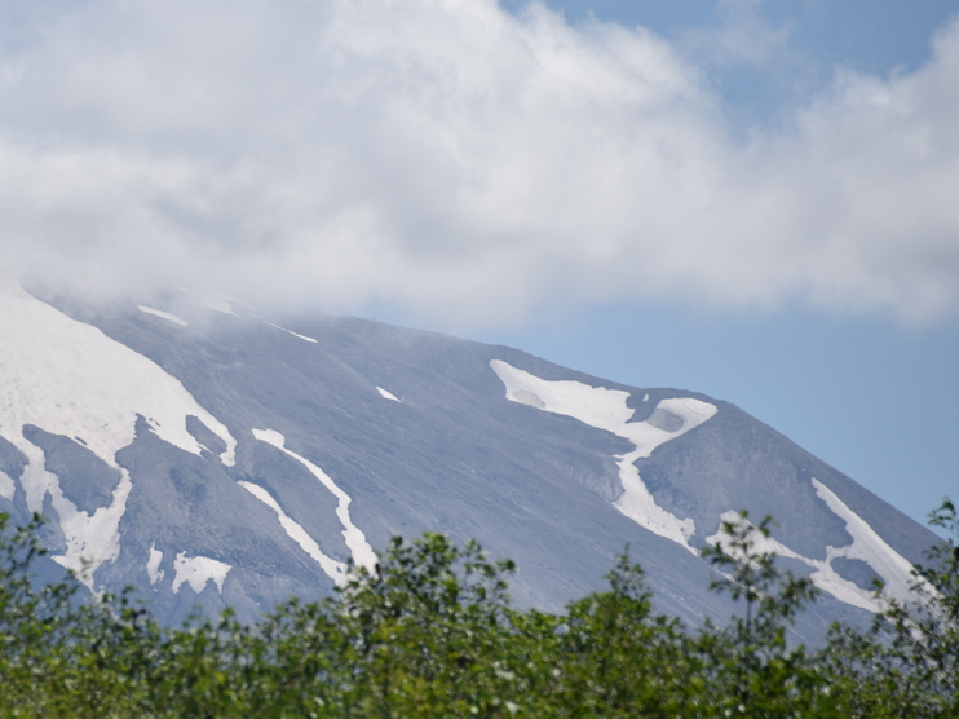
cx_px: 202
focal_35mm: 498
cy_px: 383
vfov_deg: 3.0
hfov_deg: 4.0
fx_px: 13792
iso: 100
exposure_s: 1/640
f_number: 7.1
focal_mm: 300
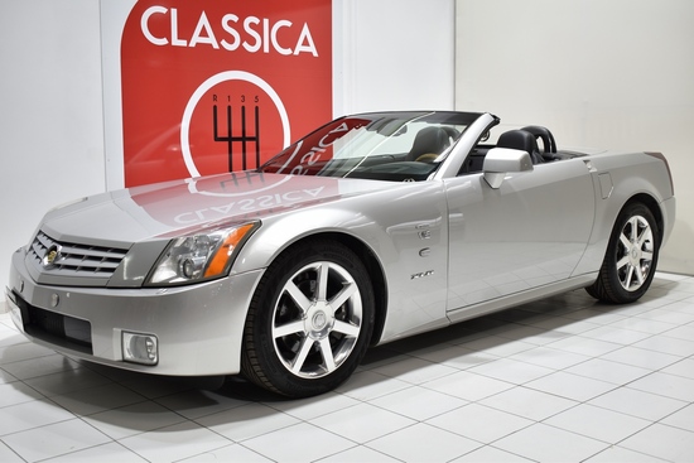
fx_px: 781
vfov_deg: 33.0
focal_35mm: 40
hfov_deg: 47.9
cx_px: 347
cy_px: 232
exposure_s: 1/25
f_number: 4
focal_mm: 27
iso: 100
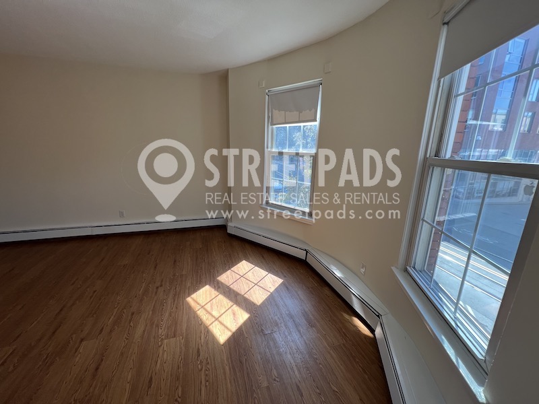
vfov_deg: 89.9
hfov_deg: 106.2
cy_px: 202
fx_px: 202
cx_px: 270
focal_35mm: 13
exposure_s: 1/120
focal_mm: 1.57
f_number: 1.8
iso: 50
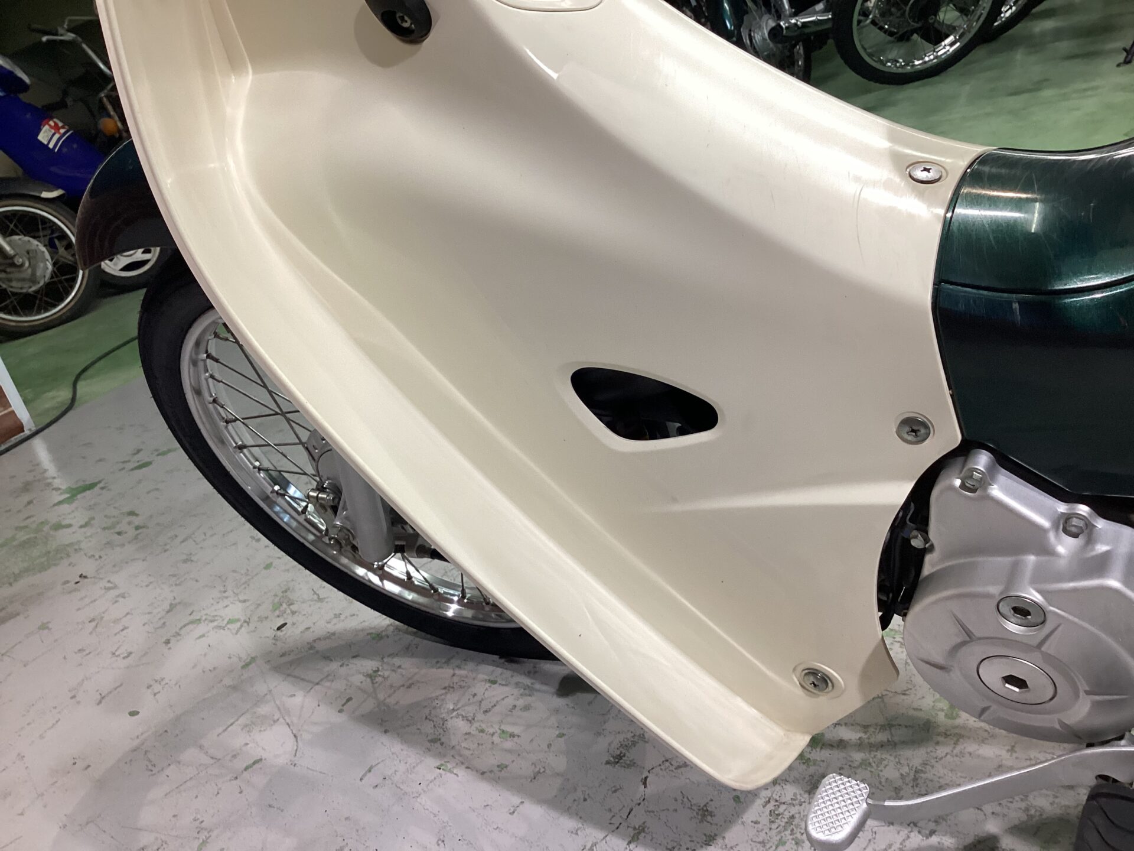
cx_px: 567
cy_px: 426
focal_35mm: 31
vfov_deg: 45.4
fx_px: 1016
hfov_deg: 58.4
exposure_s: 1/60
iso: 160
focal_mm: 3.3
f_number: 2.4
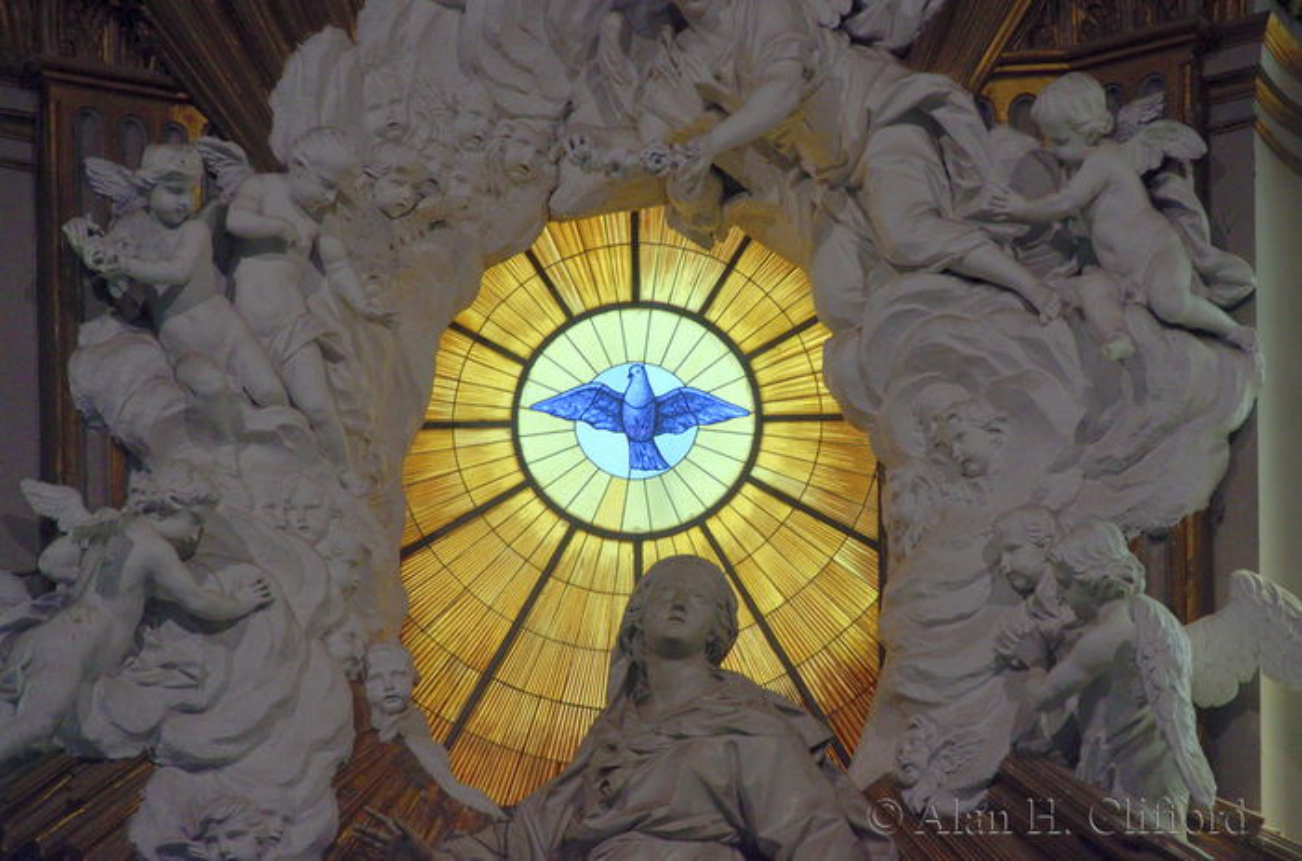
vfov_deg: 6.1
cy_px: 430
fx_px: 8117
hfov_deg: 9.2
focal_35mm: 225
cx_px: 651
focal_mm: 150
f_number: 5.6
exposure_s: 1/400
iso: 250
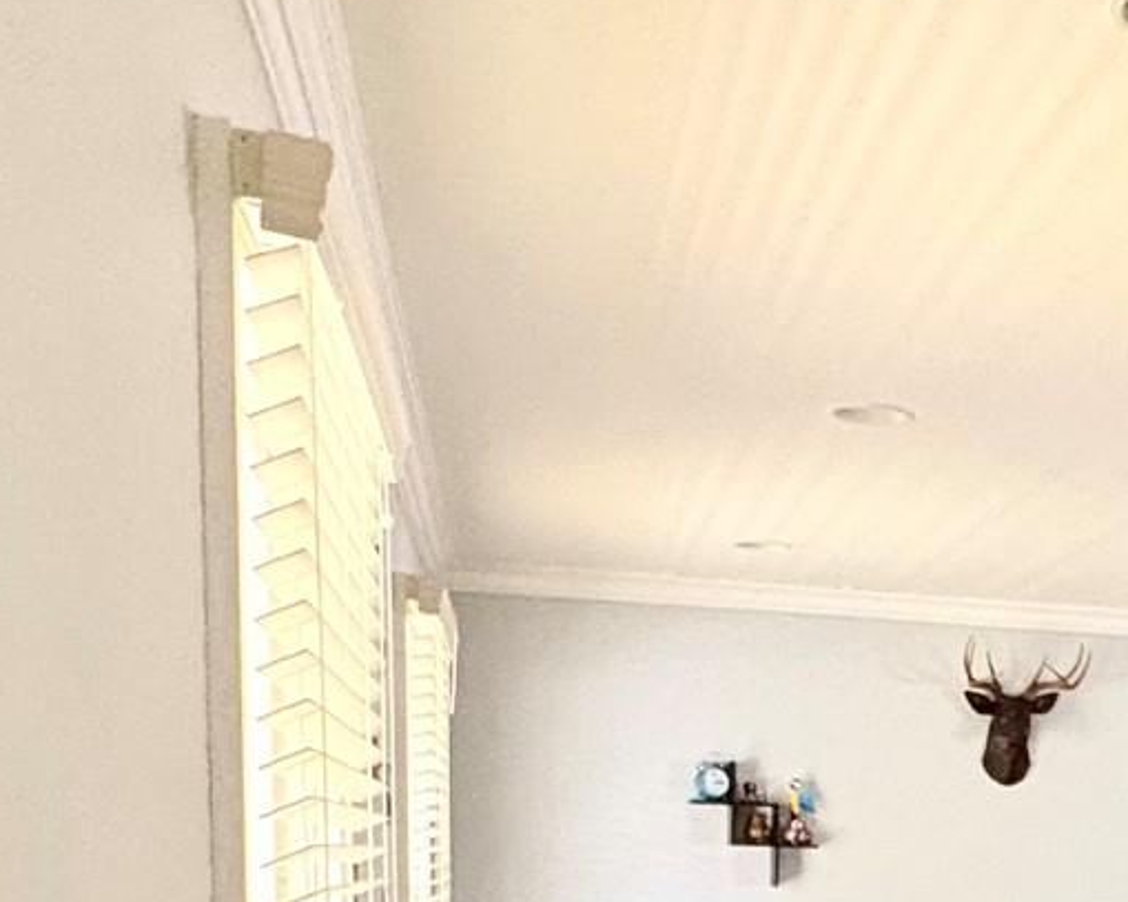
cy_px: 1068
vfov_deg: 25.0
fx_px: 1836
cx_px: 1110
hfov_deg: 31.7
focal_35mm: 55
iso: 800
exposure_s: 1/60
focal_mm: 2.22
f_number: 2.2
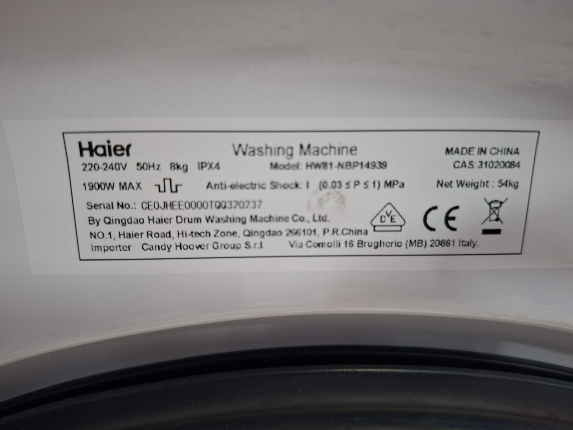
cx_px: 286
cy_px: 215
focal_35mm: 23
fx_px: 381
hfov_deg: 73.9
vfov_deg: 58.9
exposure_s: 1/25
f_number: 1.8
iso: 640
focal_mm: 5.54
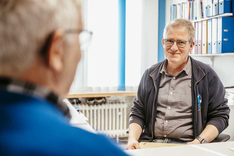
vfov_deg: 28.7
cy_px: 78
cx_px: 117
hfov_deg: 41.9
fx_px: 306
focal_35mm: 47
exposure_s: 1/160
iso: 1000
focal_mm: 47
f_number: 2.8
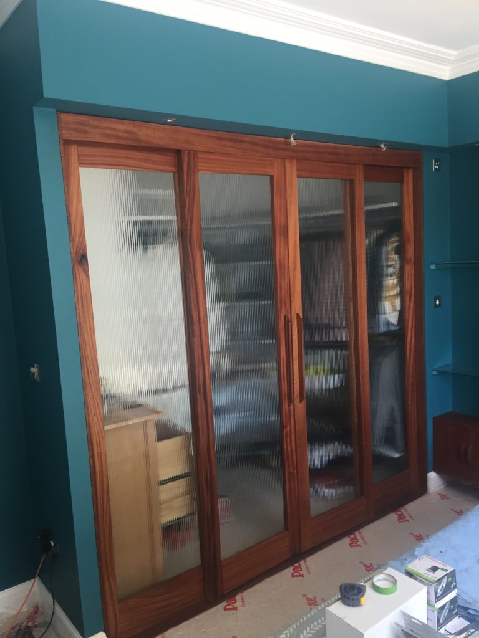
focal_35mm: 29
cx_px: 240
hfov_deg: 48.2
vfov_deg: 61.7
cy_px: 319
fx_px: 535
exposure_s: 1/33
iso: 50
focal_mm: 4.15
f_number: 2.2
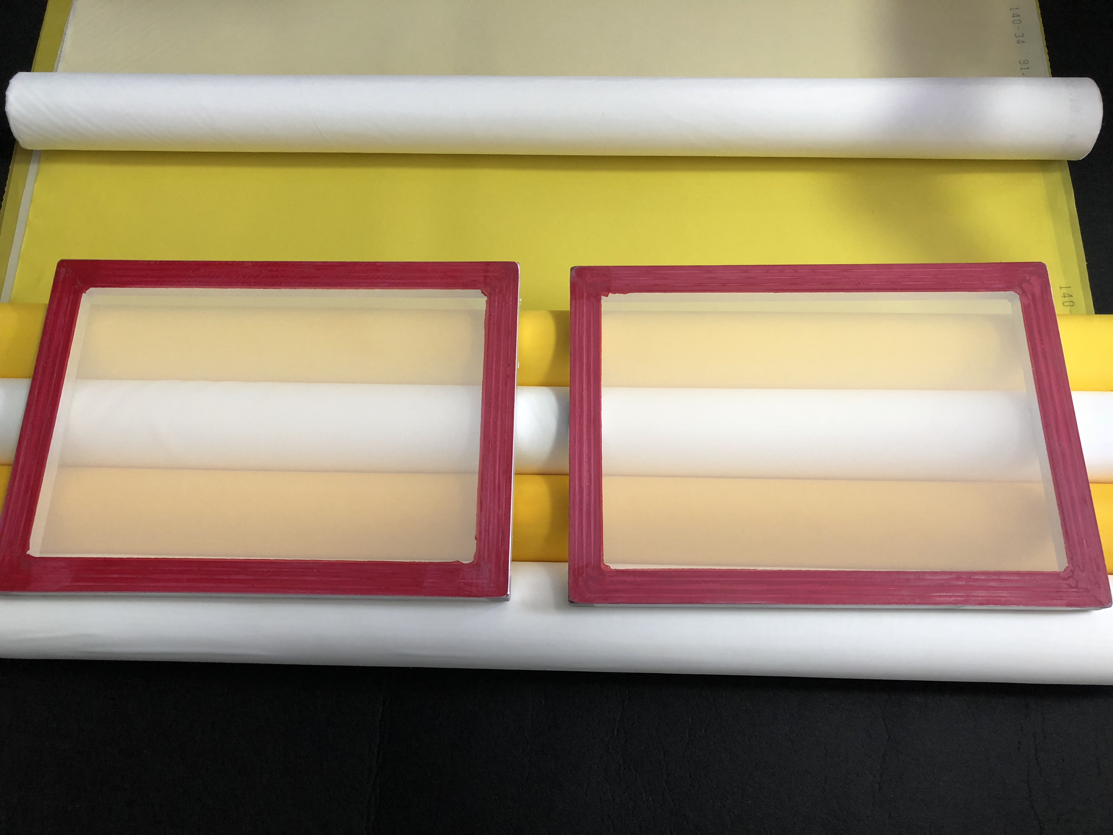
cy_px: 418
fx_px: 900
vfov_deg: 49.7
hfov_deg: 63.4
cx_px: 556
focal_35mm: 28
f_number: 1.8
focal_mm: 3.99
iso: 40
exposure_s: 1/20
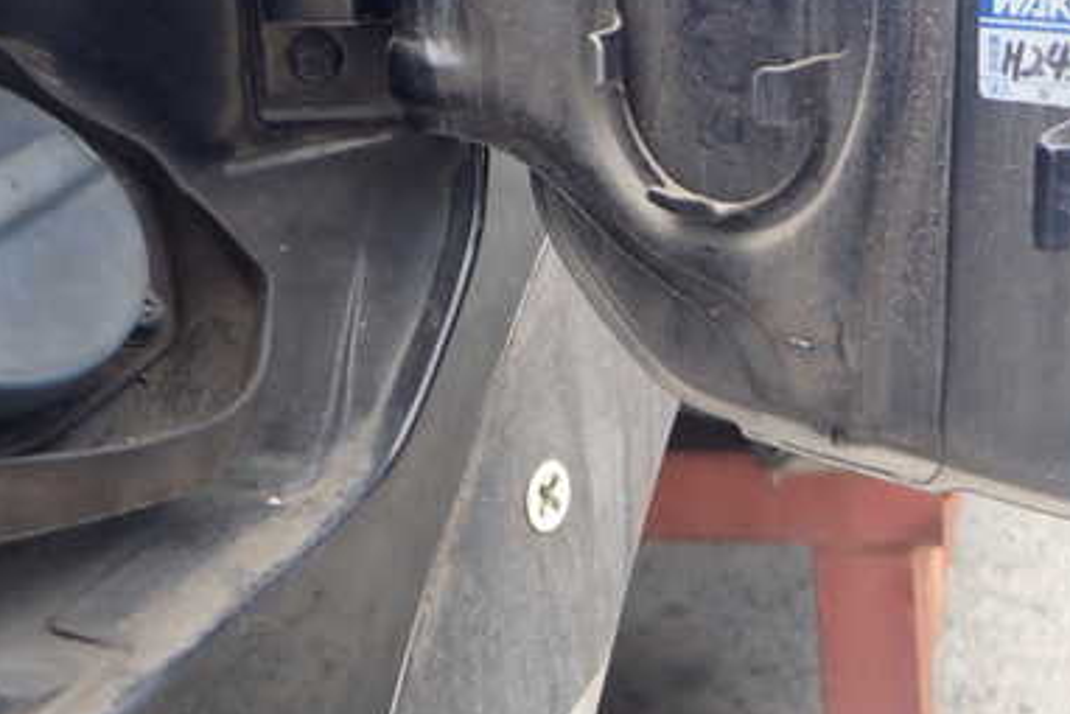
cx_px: 784
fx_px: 1457
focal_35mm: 49
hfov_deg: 39.4
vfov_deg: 27.1
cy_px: 168
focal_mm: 5.4
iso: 160
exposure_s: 1/125
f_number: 2.3
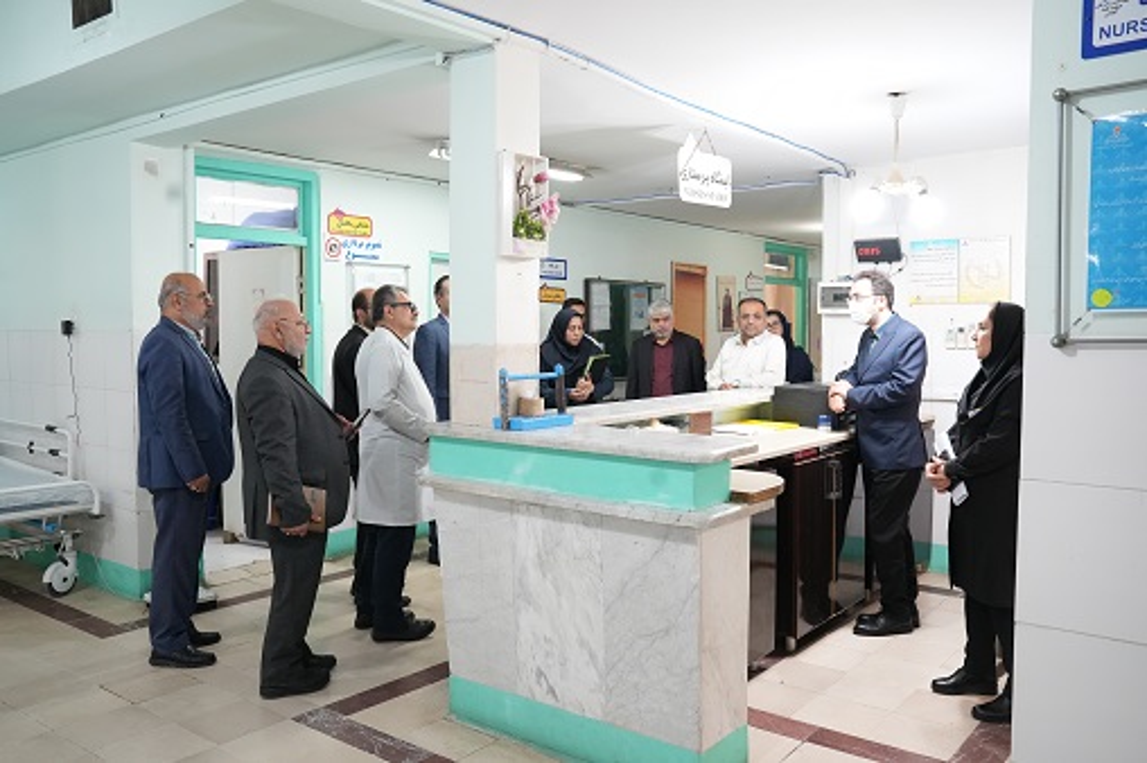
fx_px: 923
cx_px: 574
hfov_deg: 63.7
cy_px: 382
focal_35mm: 29
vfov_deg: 44.9
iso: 4000
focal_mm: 29
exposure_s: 1/125
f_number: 5
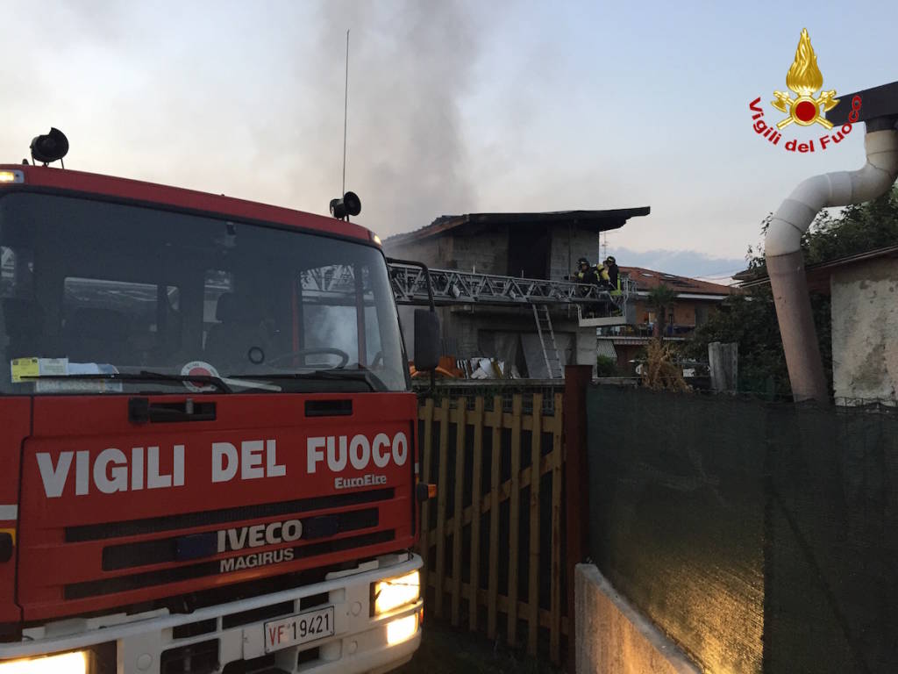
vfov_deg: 48.2
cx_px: 449
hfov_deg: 61.7
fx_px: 752
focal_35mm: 29
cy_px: 337
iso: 50
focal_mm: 4.15
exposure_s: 1/30
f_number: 2.2
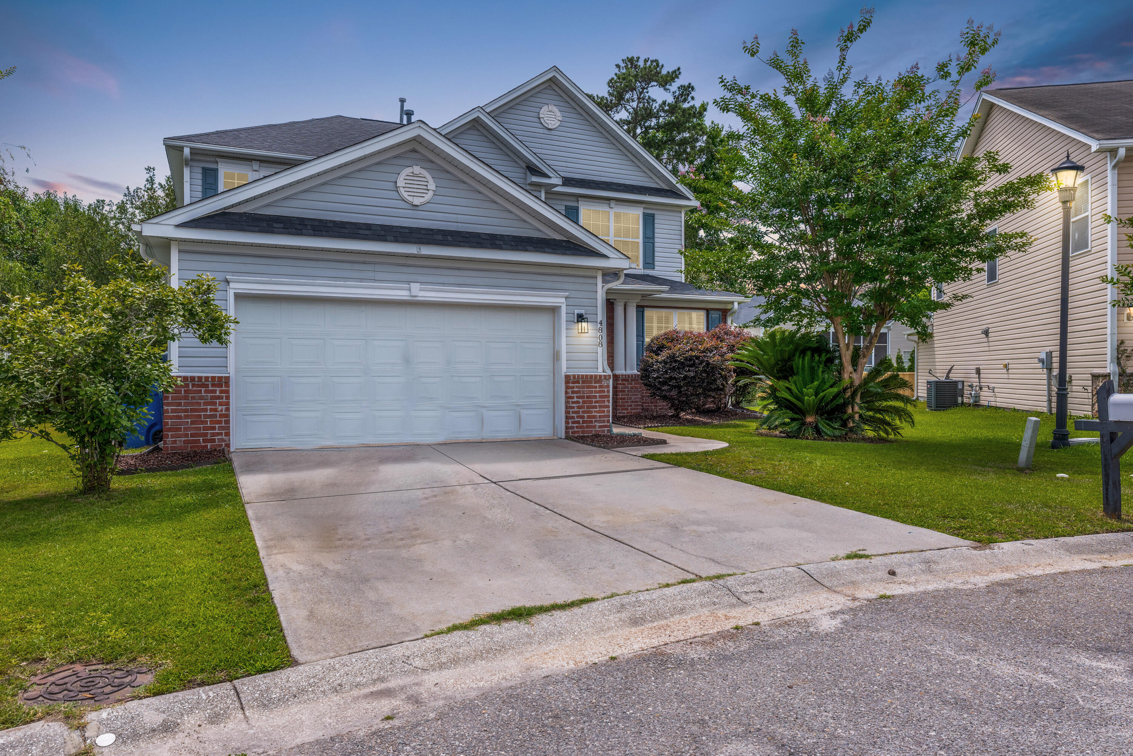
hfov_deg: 73.7
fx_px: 755
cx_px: 566
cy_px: 378
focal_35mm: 24
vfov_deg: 53.1
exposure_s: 1/400
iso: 400
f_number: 9
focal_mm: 24
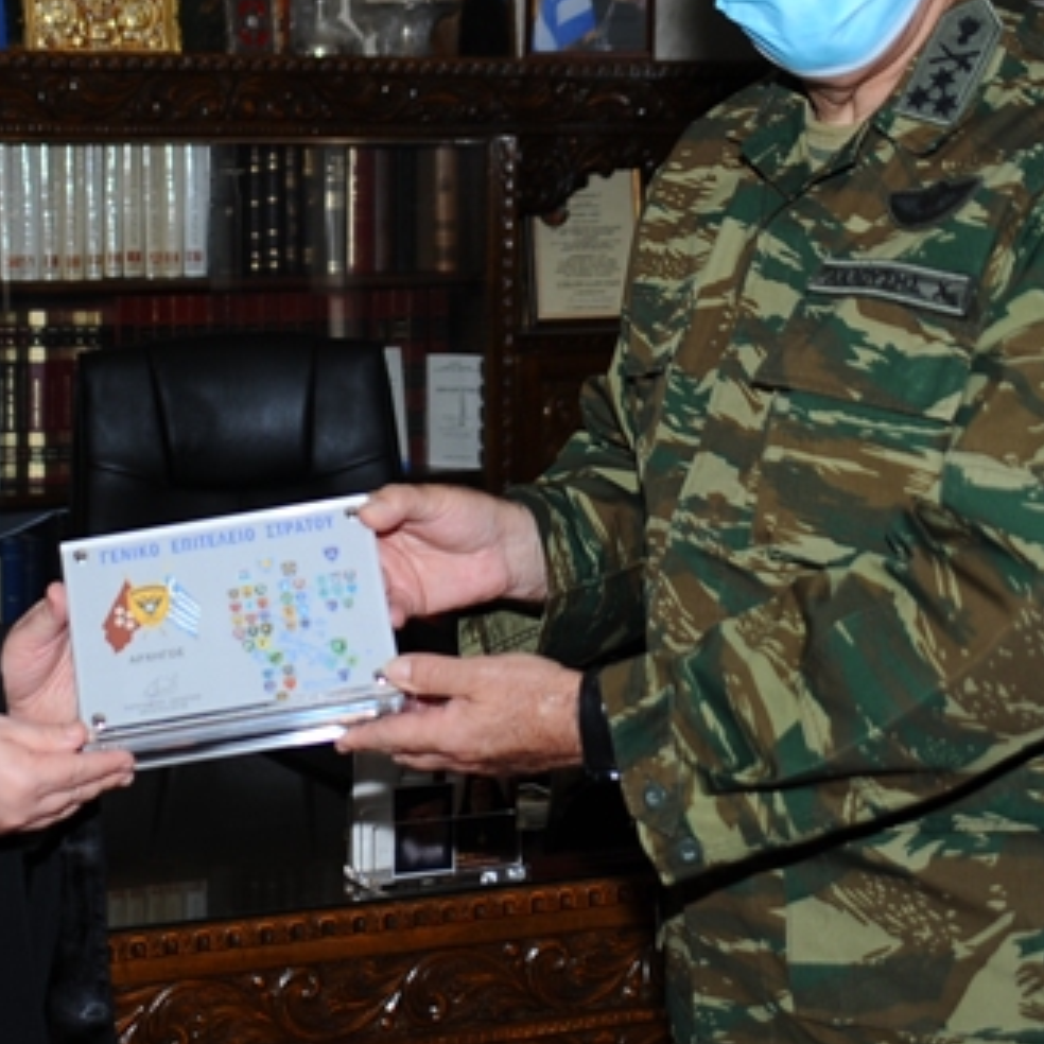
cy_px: 326
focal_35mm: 83
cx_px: 245
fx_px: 2832
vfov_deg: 20.8
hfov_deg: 20.7
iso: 250
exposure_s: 1/250
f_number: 3.8
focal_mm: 40
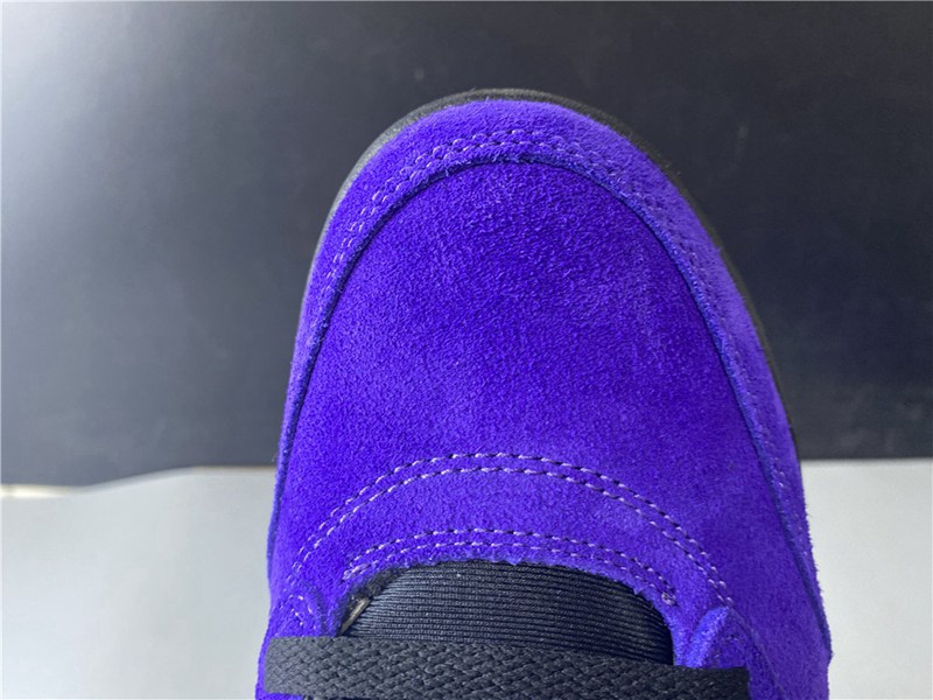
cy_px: 350
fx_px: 701
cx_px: 466
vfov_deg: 53.1
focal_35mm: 26
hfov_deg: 67.3
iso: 200
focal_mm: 4.25
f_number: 1.8
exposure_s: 1/50
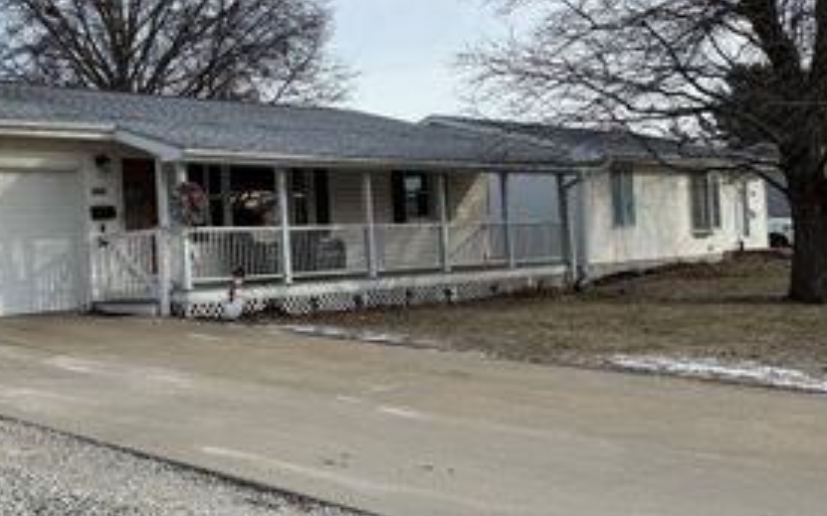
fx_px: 1037
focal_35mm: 46
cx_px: 128
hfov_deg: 41.0
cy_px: 240
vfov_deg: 28.0
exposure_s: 1/3425
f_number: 1.78
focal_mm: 6.76
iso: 80
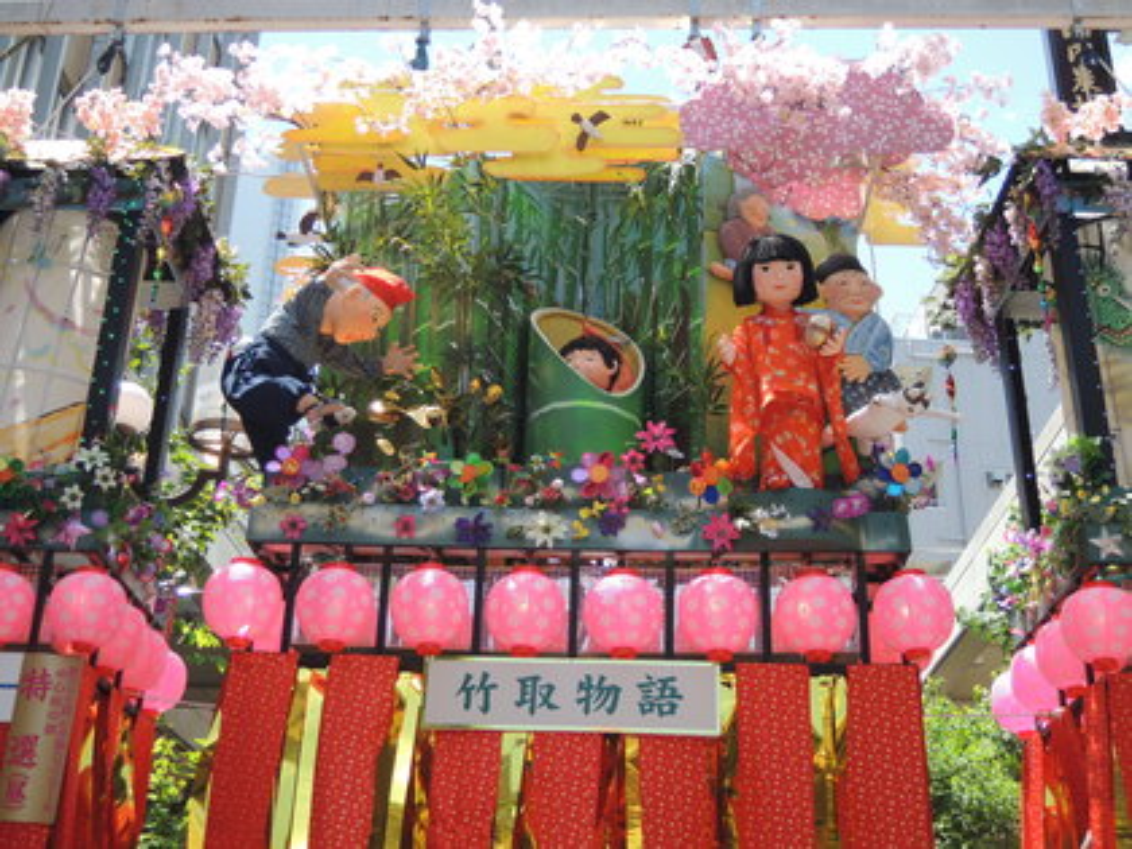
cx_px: 566
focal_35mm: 45
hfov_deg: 42.1
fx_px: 1472
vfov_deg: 32.2
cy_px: 424
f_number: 2.8
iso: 100
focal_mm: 8.1
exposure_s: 1/400
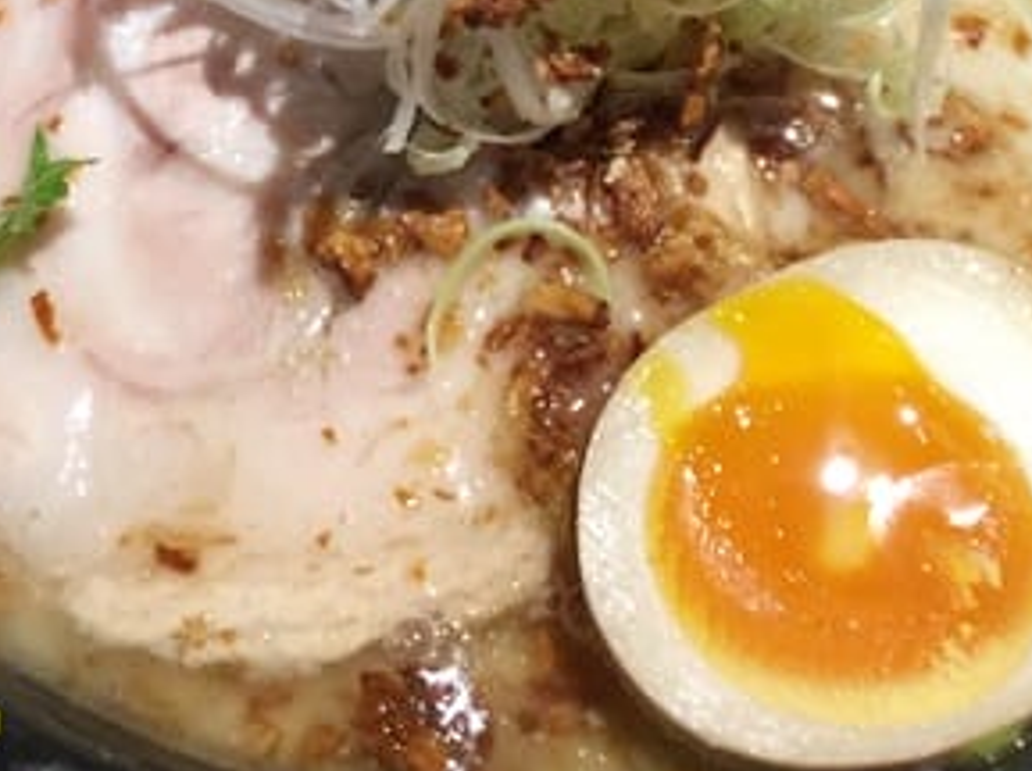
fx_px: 1995
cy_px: 18
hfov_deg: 28.9
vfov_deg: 21.2
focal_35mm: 67
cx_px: 655
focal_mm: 4.15
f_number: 2.2
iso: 125
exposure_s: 1/8
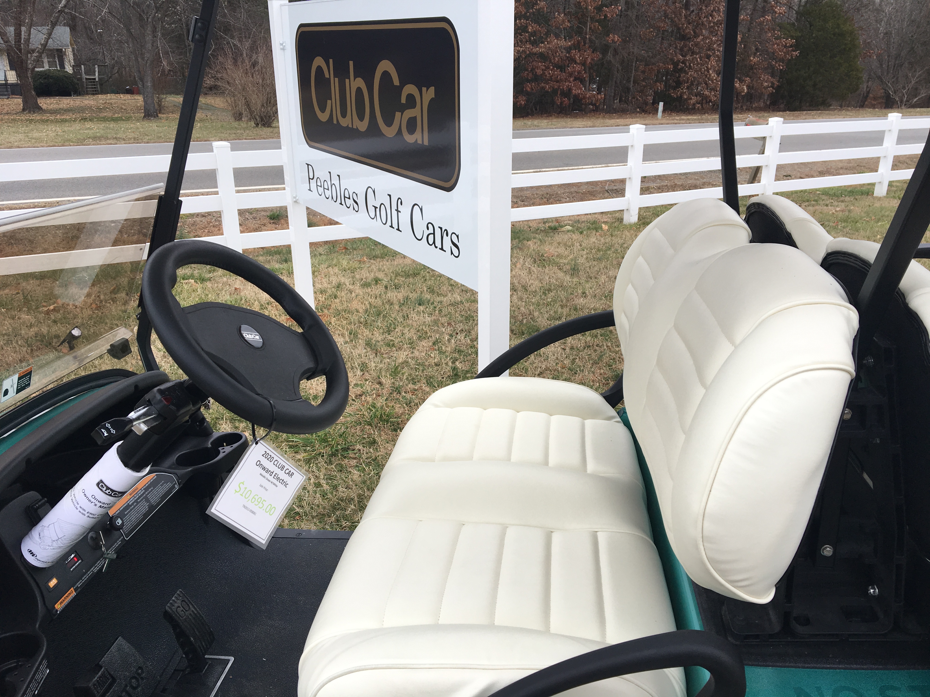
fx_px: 779
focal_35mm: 29
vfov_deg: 48.2
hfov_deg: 61.7
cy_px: 348
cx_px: 465
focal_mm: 4.15
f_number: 2.2
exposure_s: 1/218
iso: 25
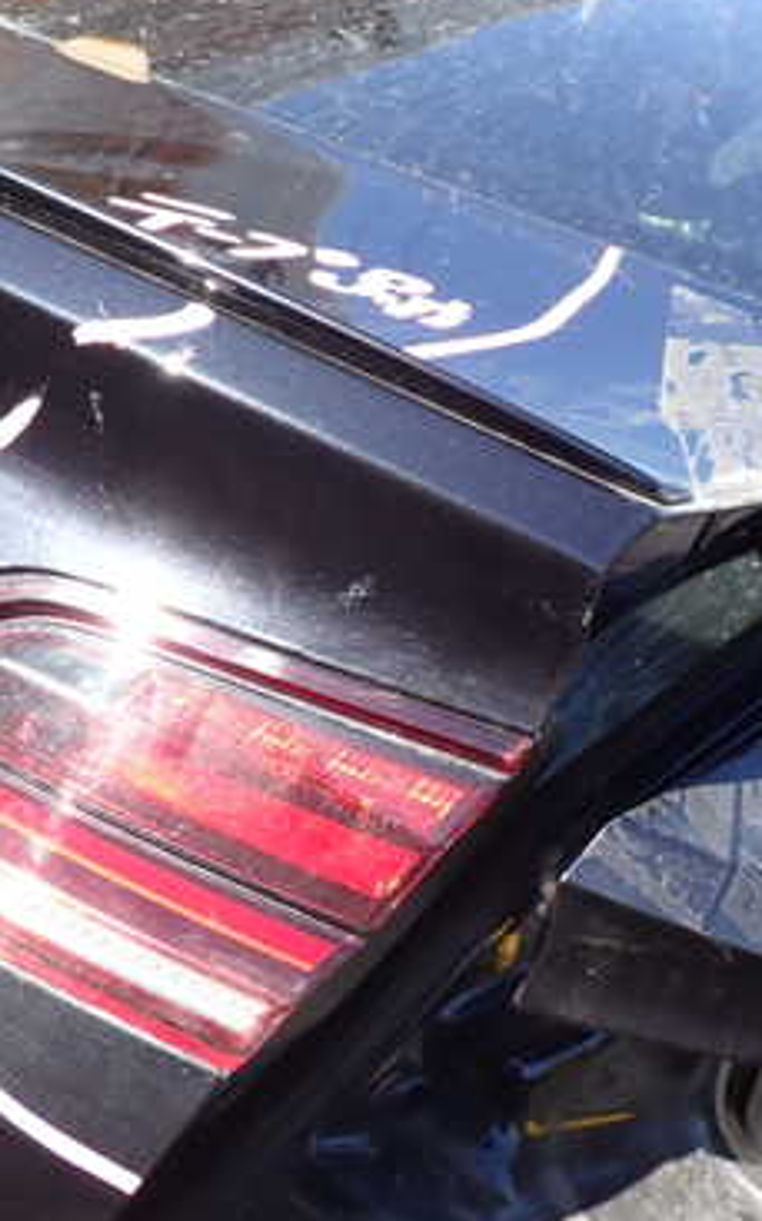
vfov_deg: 38.9
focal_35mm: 52
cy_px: 566
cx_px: 356
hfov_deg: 24.8
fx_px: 1730
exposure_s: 1/250
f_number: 3.2
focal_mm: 5.4
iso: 100
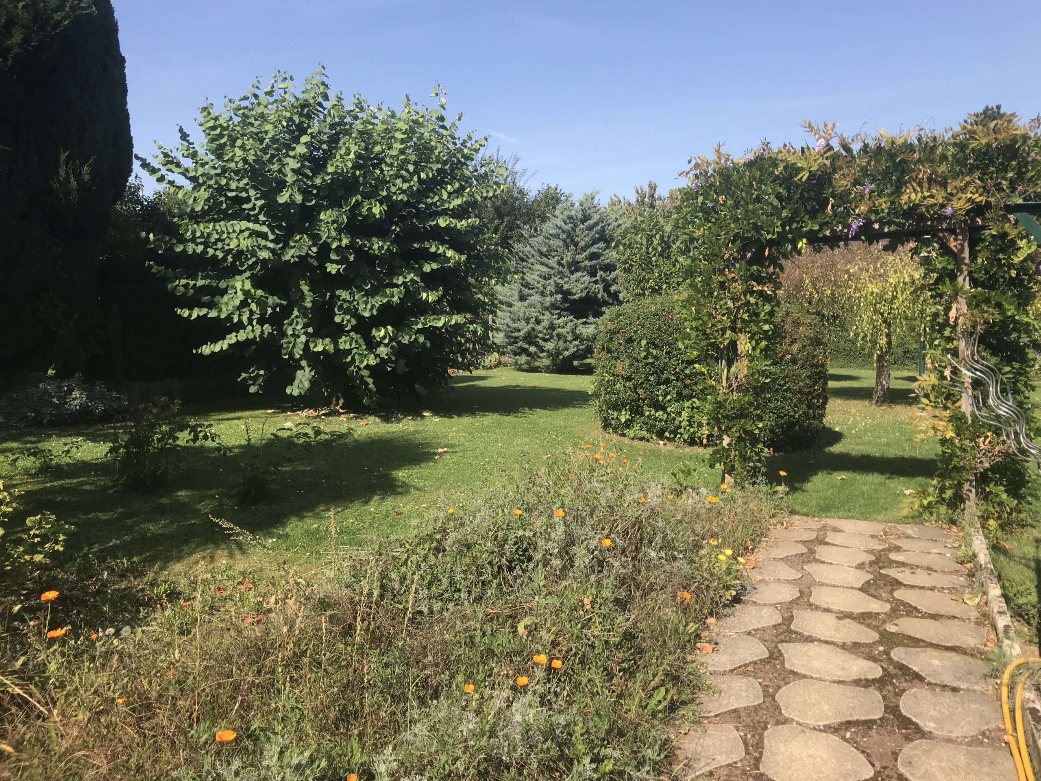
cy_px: 390
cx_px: 520
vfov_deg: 49.7
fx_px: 842
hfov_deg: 63.4
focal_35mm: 28
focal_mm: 3.99
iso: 20
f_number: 1.8
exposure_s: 1/1597
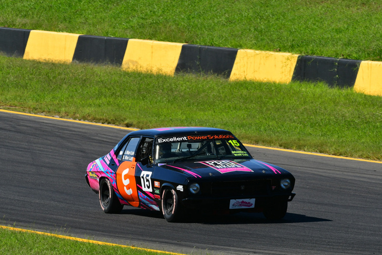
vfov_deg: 2.9
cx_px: 191
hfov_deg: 4.3
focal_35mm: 480
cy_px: 128
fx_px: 5095
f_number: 13
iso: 500
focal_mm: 320
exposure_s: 1/640
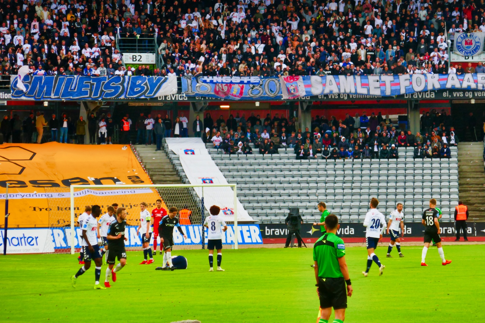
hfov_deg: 10.9
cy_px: 162
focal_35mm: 188
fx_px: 2532
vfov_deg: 7.3
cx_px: 242
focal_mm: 68.6
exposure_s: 1/125
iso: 500
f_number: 5.9
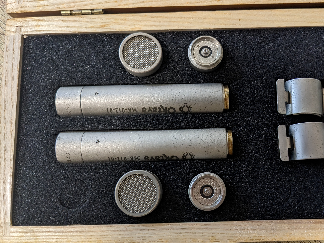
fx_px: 309
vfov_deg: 42.9
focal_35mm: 33
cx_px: 196
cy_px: 133
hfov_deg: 54.9
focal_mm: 4.38
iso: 202
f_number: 1.73
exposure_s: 1/23.8
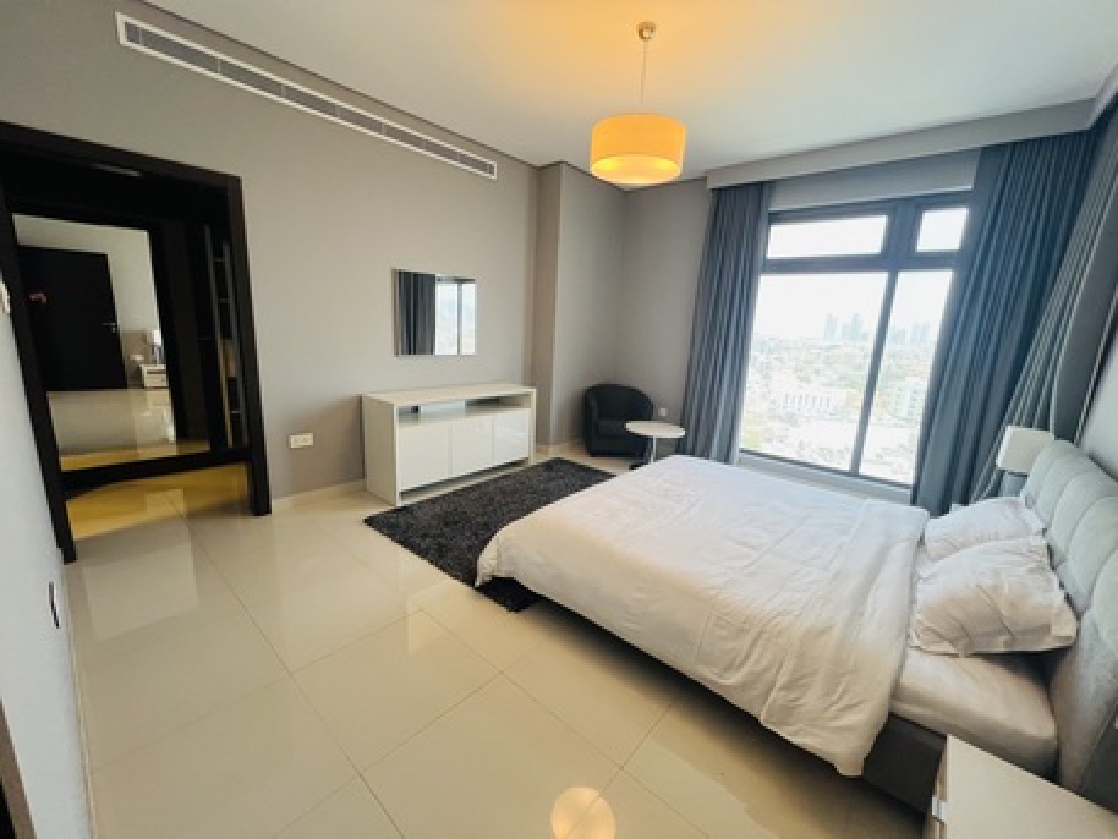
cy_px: 420
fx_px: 420
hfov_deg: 106.2
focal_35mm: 13
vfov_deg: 89.9
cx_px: 559
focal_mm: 1.57
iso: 125
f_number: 1.8
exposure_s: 1/100
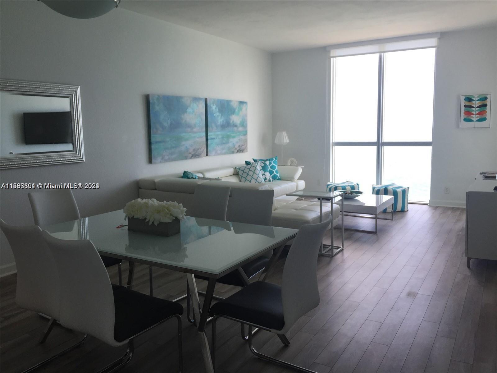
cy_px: 186
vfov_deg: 48.2
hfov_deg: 61.7
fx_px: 416
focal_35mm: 29
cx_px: 248
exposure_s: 1/179
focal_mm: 4.15
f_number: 2.2
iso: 32
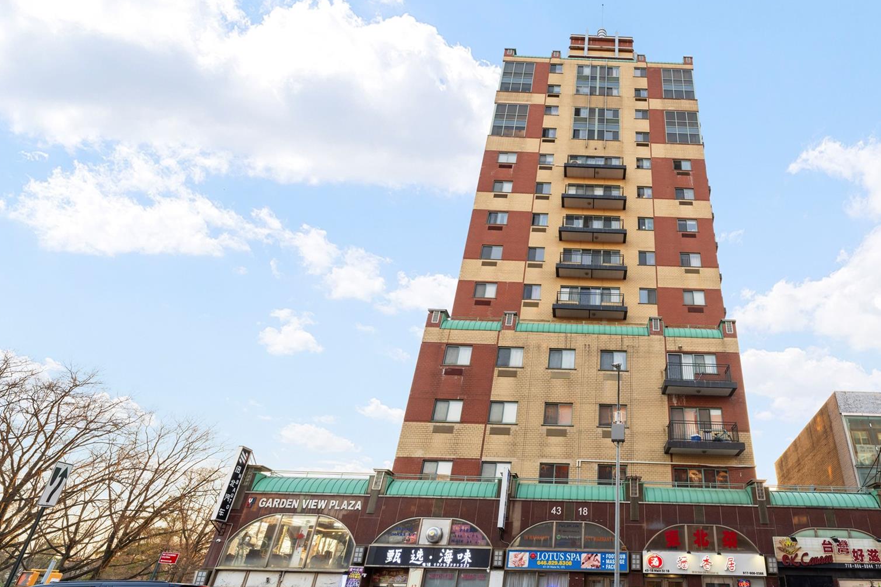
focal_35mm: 19
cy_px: 262
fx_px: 465
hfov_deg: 83.9
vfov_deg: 64.4
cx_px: 589
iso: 100
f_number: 9
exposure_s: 1/40
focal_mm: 14
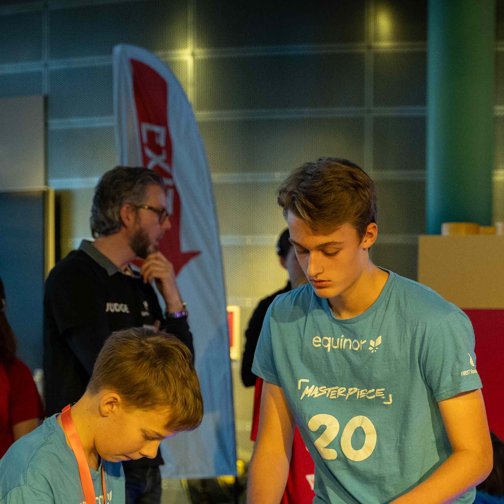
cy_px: 431
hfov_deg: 15.0
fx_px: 1905
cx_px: 362
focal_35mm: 116
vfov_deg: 14.9
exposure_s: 1/160
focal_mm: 48.7
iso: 2000
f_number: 2.8
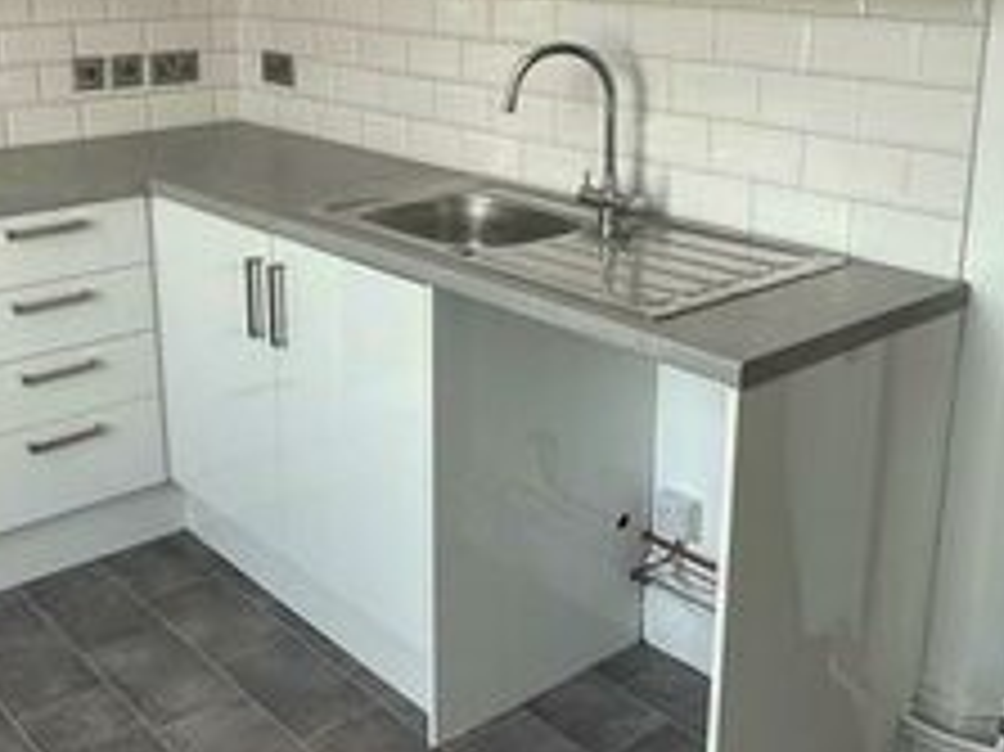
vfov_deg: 32.7
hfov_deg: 42.9
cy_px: 286
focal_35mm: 44
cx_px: 446
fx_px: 1275
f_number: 2.2
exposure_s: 1/137
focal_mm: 2.22
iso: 40
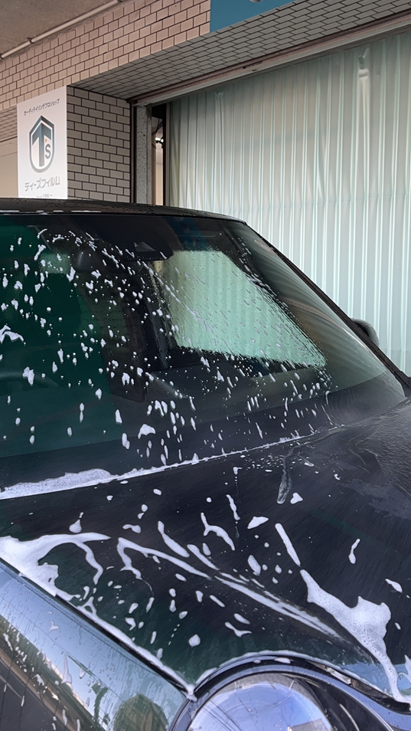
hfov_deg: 31.0
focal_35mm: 38
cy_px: 366
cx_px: 268
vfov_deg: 52.8
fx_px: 736
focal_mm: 5.1
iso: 40
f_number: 1.6
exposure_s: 1/121
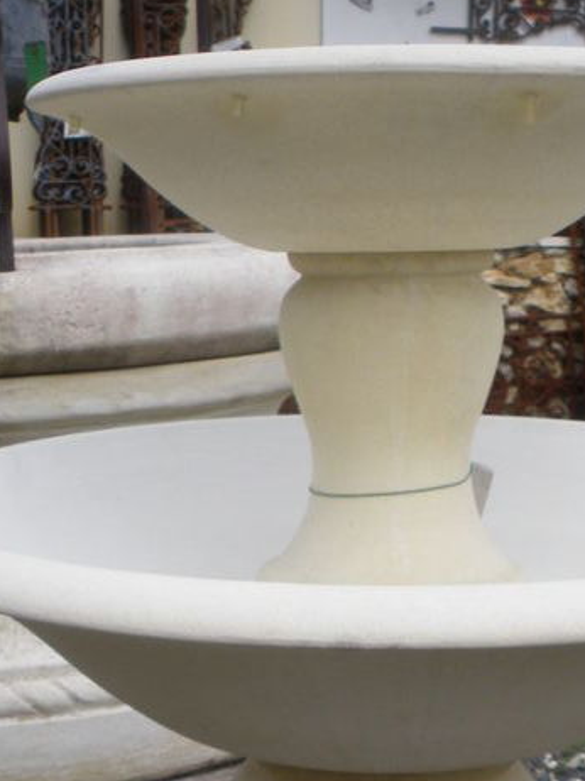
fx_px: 1759
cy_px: 656
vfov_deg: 24.5
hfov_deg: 18.9
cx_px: 331
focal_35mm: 78
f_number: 5.4
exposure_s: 1/200
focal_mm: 6.3
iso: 64
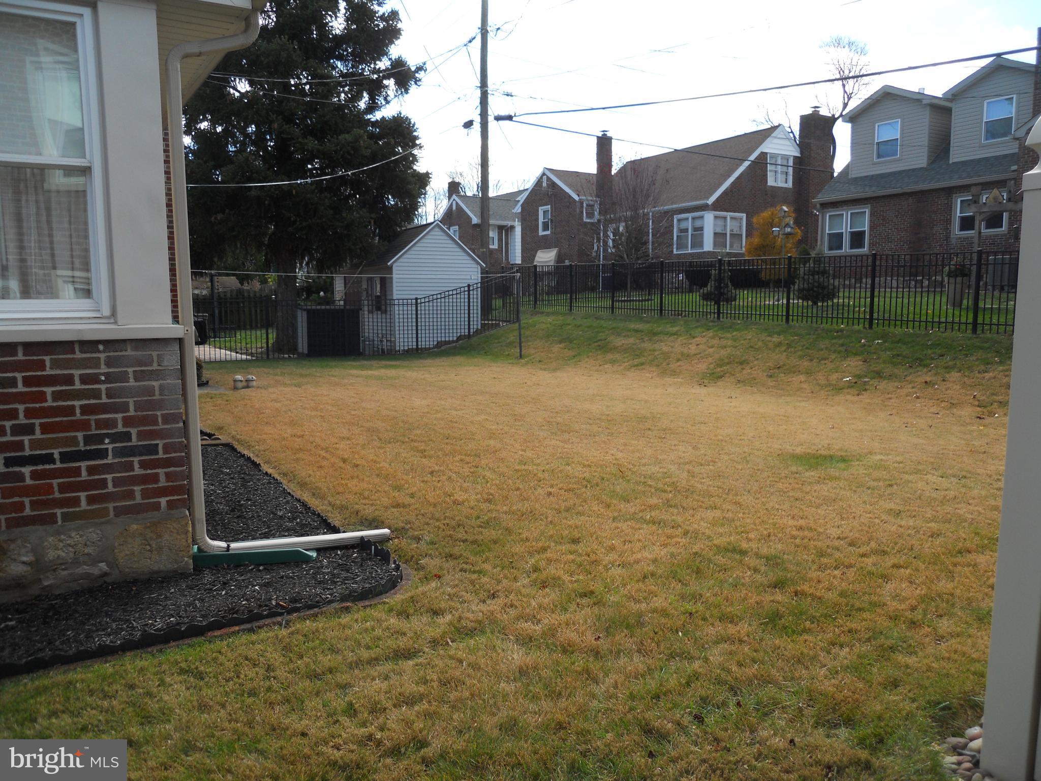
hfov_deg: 63.4
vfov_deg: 49.7
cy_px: 390
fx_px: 842
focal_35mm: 28
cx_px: 520
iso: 80
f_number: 2.7
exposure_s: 1/500
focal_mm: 5
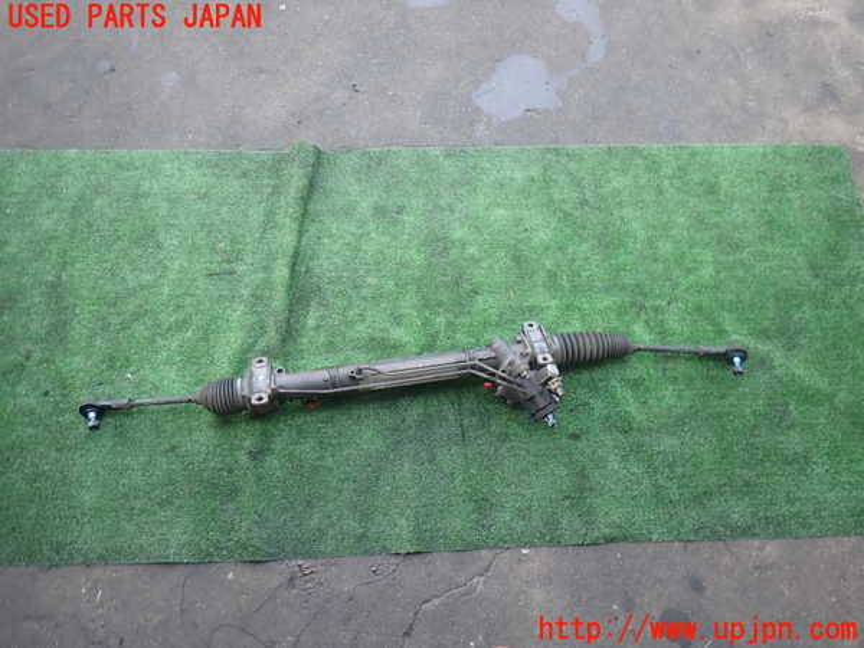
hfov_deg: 69.4
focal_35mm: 25
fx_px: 624
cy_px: 324
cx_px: 432
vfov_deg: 54.9
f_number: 2
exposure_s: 1/200
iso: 100
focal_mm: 4.5
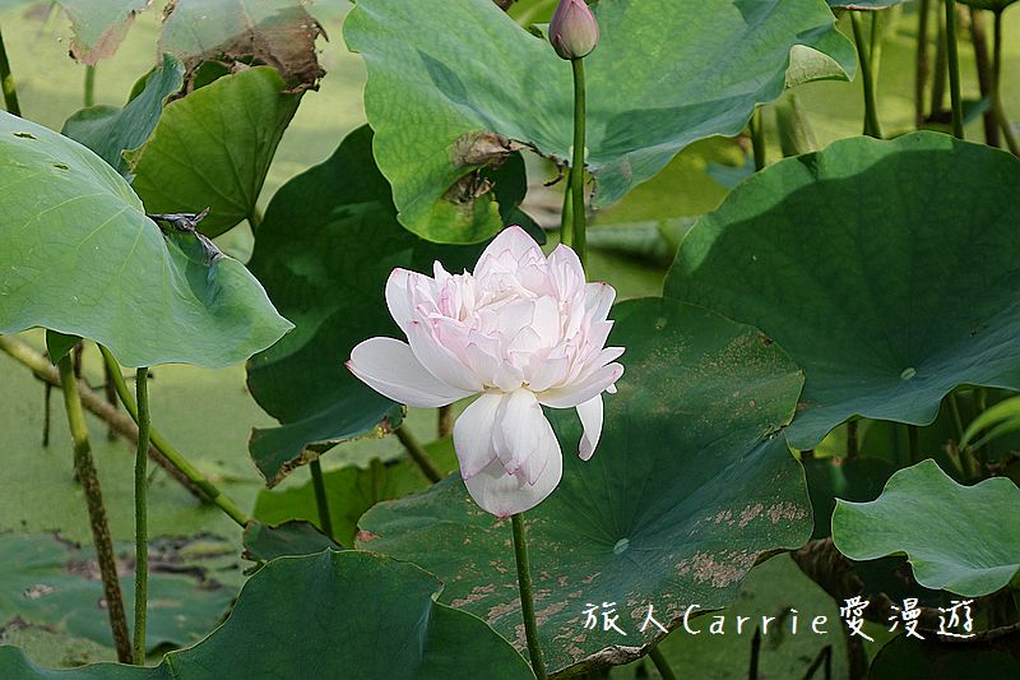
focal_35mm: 141
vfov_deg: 9.7
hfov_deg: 14.6
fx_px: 3994
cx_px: 510
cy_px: 340
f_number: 4
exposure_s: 1/400
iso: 100
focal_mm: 51.75
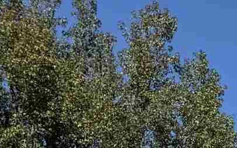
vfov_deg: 5.8
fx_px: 1240
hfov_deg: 8.2
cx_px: 839
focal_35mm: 192
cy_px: 596
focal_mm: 6.76
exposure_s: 1/4673
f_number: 1.78
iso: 80
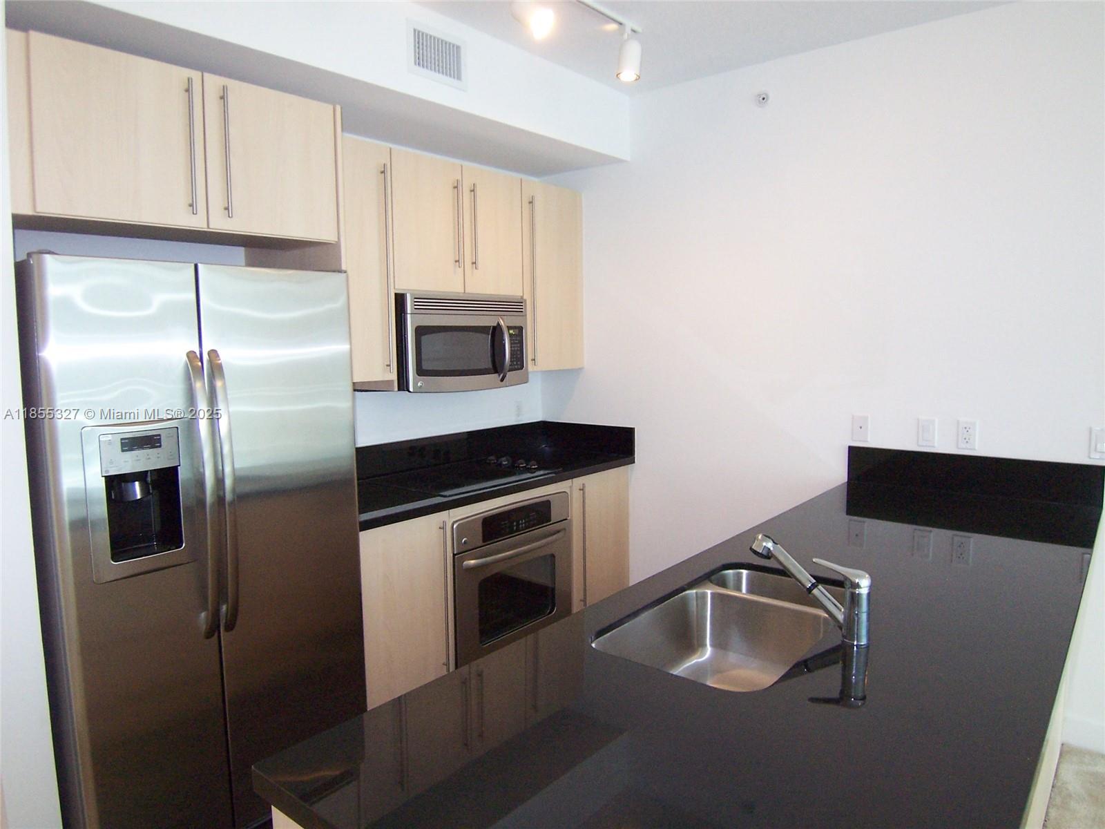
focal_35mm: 23
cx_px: 552
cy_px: 414
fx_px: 734
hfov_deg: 73.9
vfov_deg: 58.9
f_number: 2.8
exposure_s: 1/30
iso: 200
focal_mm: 3.8
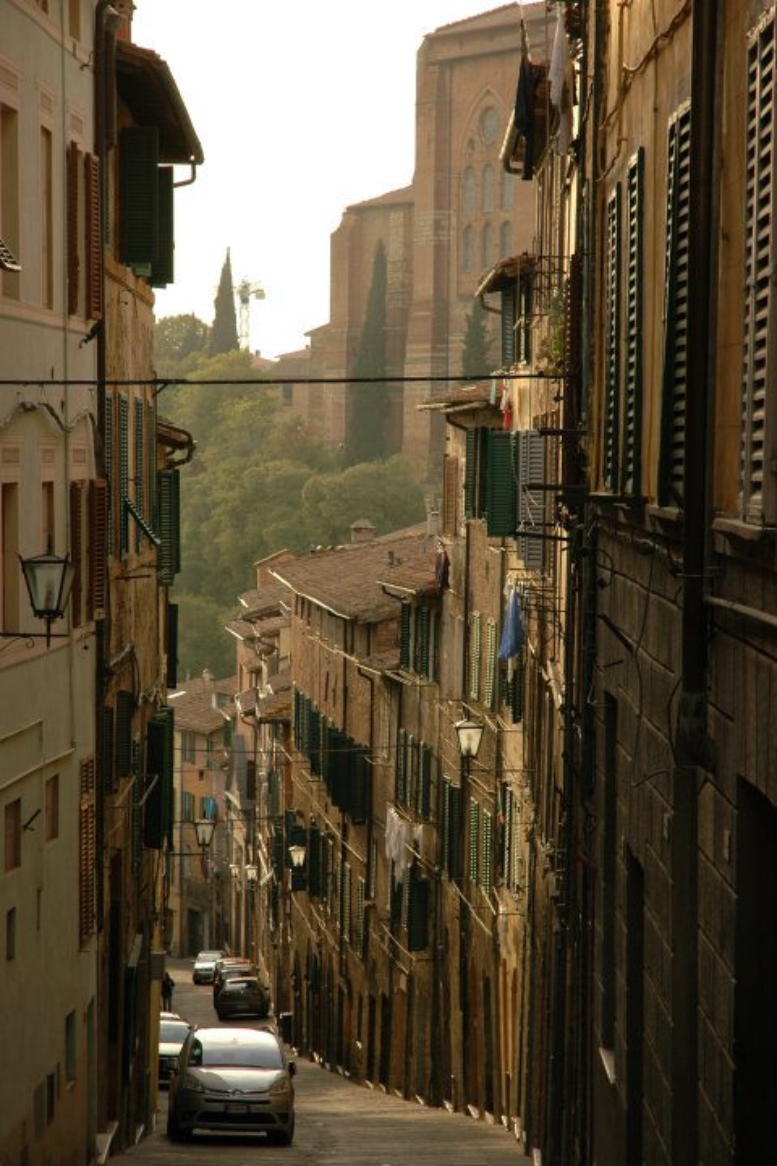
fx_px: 3156
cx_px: 388
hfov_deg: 14.0
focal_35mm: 98
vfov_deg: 20.9
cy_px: 583
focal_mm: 65
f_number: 6.3
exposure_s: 1/160
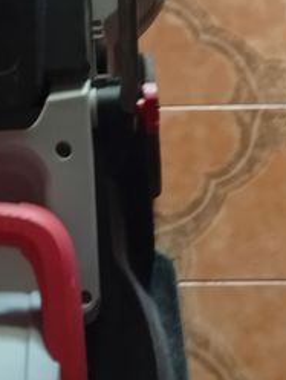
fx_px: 1197
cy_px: 21
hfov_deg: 13.6
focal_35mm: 109
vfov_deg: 17.7
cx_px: 51
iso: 653
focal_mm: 3.98
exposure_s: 1/25
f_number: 1.8
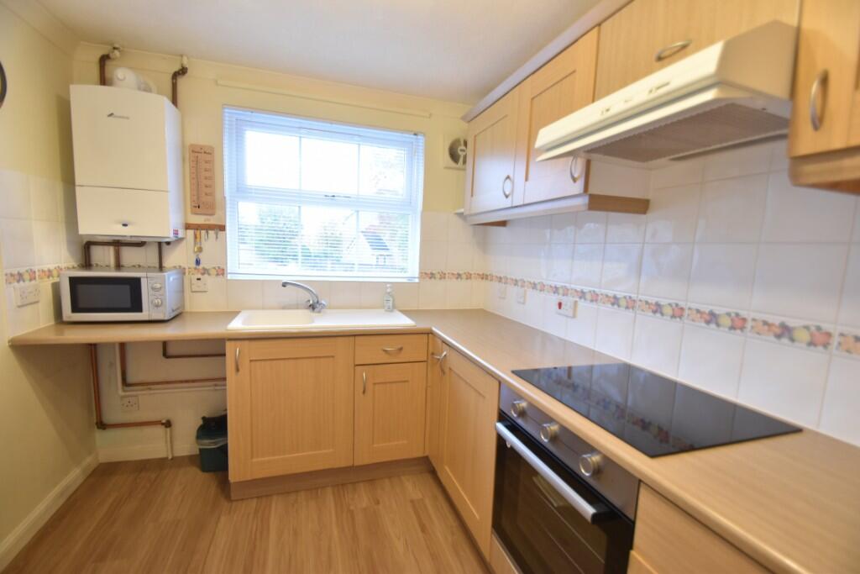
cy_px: 287
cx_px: 430
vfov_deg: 77.3
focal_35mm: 15
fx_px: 358
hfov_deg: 100.4
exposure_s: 1/15
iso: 320
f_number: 4.5
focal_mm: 10
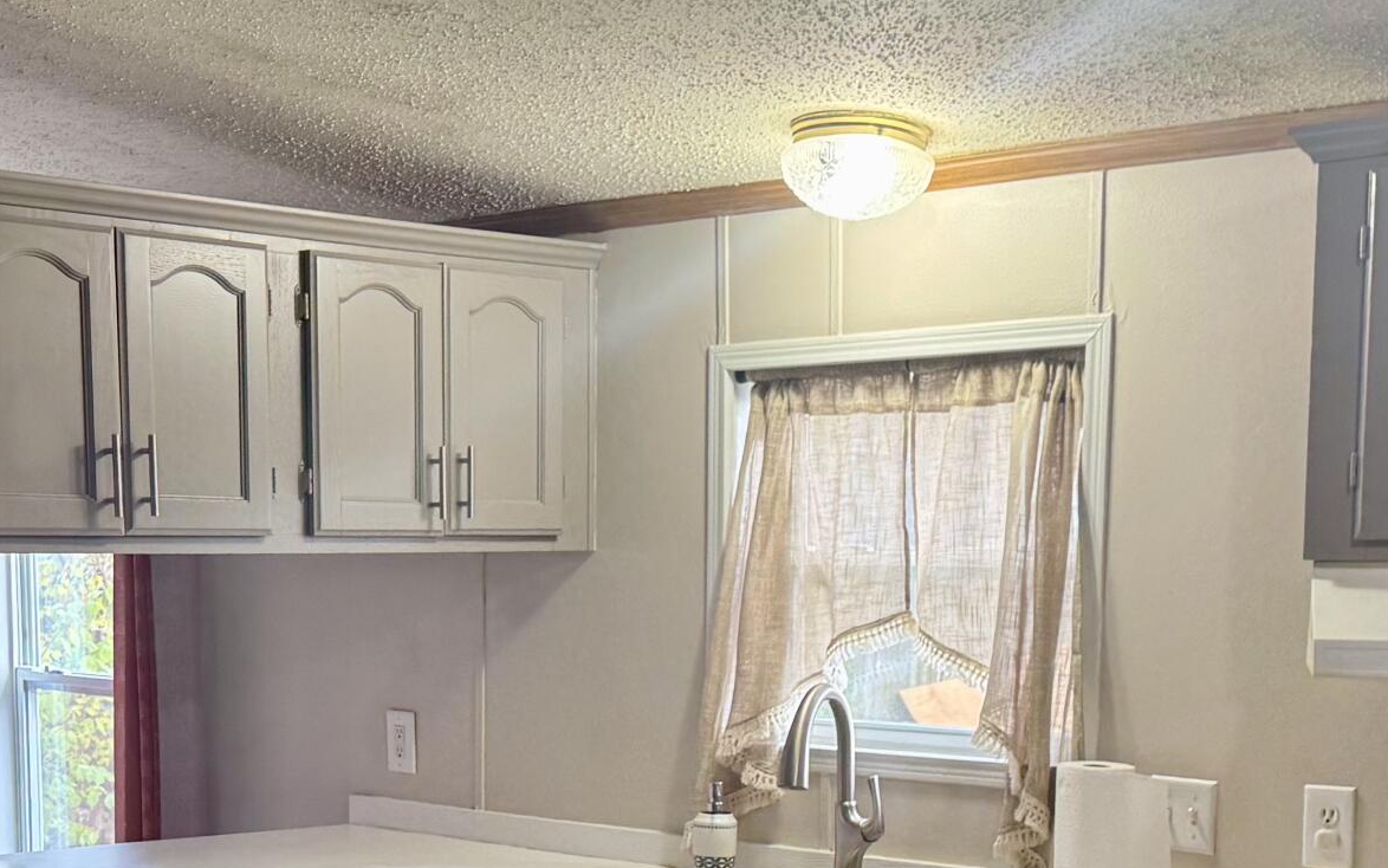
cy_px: 822
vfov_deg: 19.6
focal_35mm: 65
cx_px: 597
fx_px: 2459
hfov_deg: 31.5
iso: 160
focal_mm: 6.76
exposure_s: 1/60
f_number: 1.78
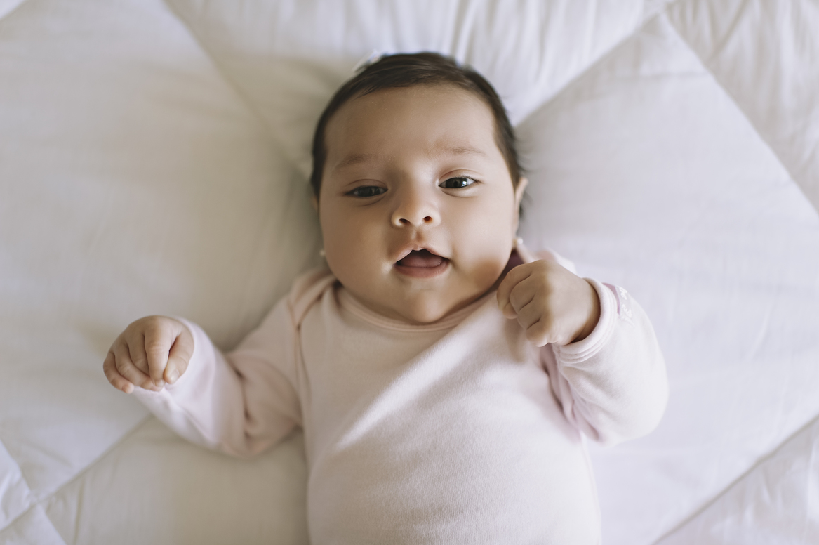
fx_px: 818
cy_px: 270
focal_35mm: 36
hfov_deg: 53.2
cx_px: 416
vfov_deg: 36.8
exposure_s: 1/125
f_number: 2
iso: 200
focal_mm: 35
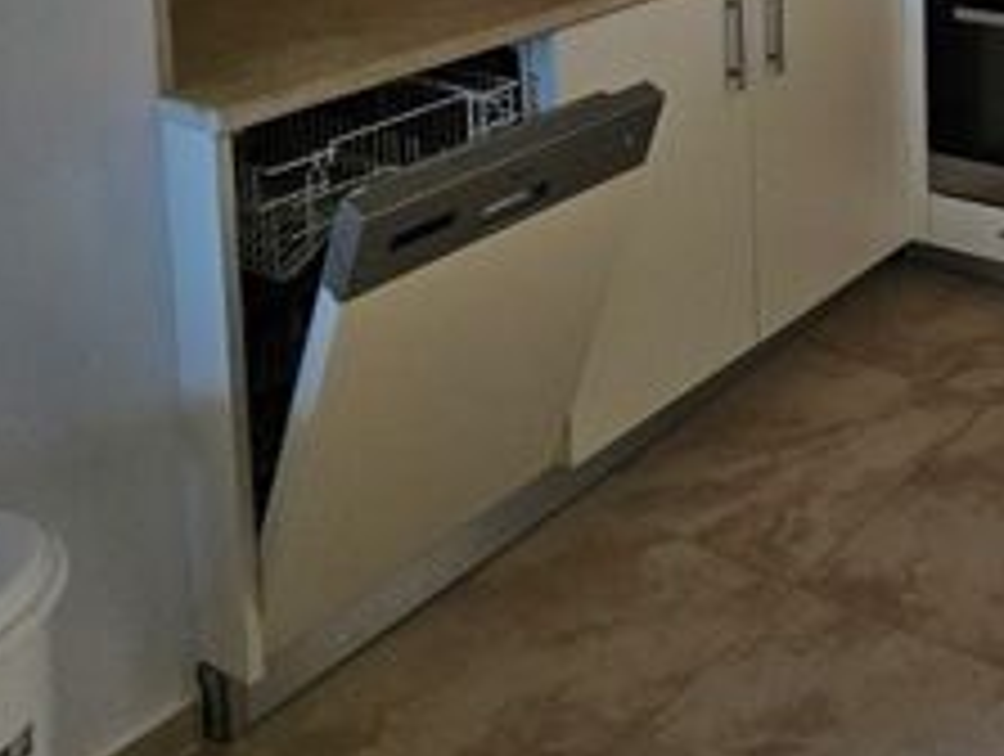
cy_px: -270
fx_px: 1191
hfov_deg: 34.4
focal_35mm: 41
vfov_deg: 28.0
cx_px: 1263
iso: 100
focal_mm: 2.2
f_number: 2.2
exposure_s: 1/190
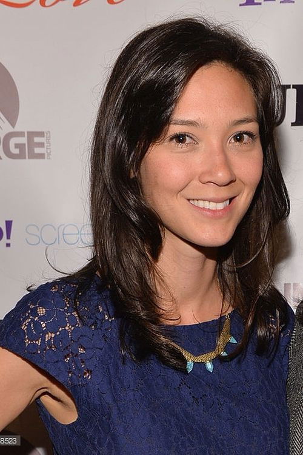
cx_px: 152
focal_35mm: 32
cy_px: 228
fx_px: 404
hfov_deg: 41.1
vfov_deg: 58.7
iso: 800
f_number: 5.6
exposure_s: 1/30
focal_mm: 32
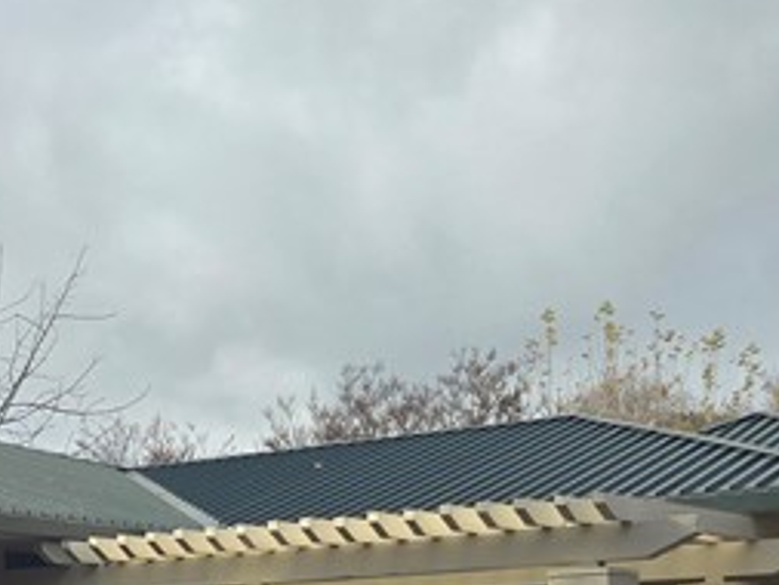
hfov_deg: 19.7
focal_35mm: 93
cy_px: 520
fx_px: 2094
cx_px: -169
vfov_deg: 15.7
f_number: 1.8
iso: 25
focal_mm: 5.4
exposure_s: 1/1465
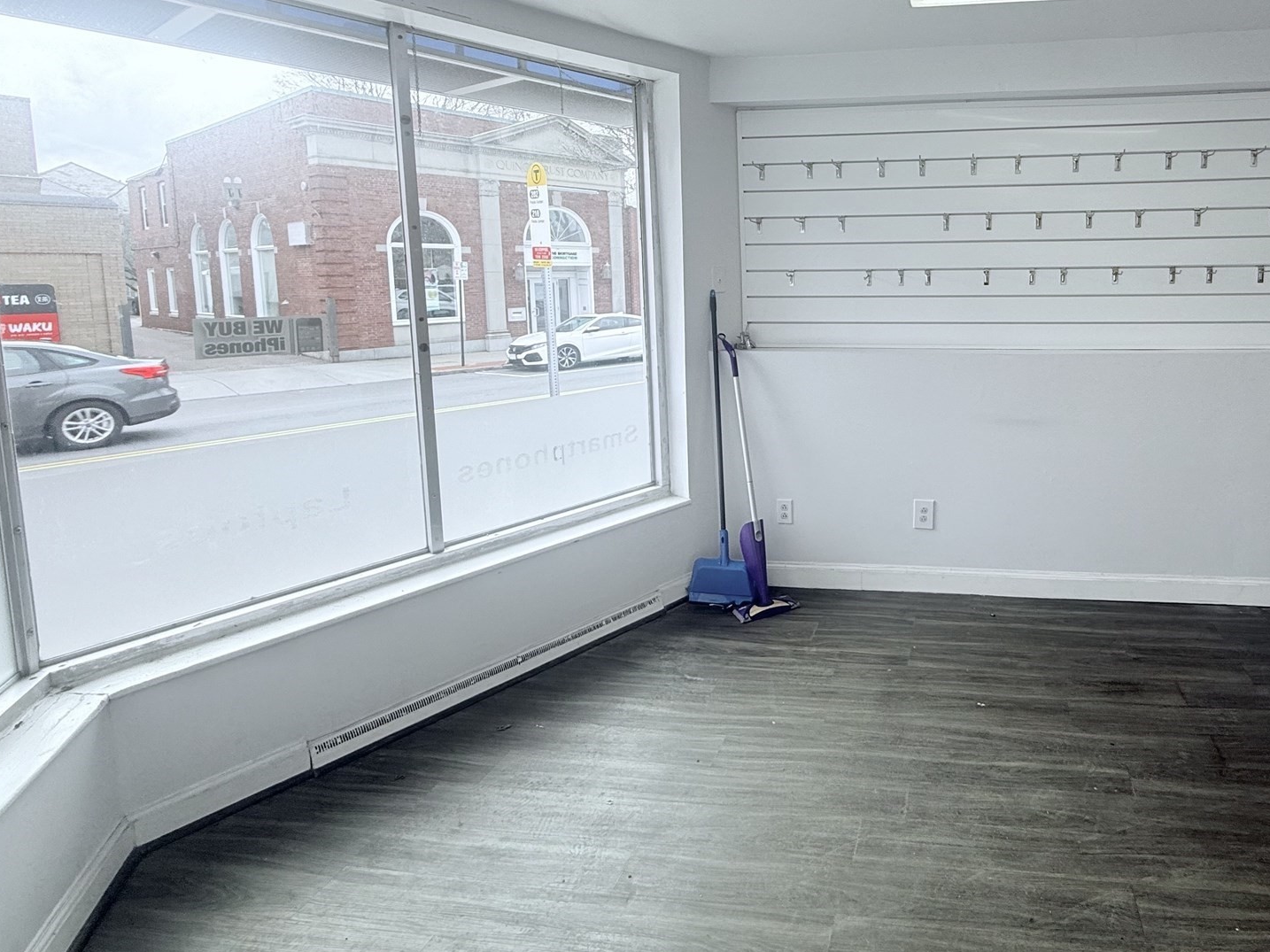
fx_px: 734
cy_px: 340
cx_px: 898
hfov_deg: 77.6
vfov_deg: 64.7
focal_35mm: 20
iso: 50
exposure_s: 1/296
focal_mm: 2.22
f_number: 2.2
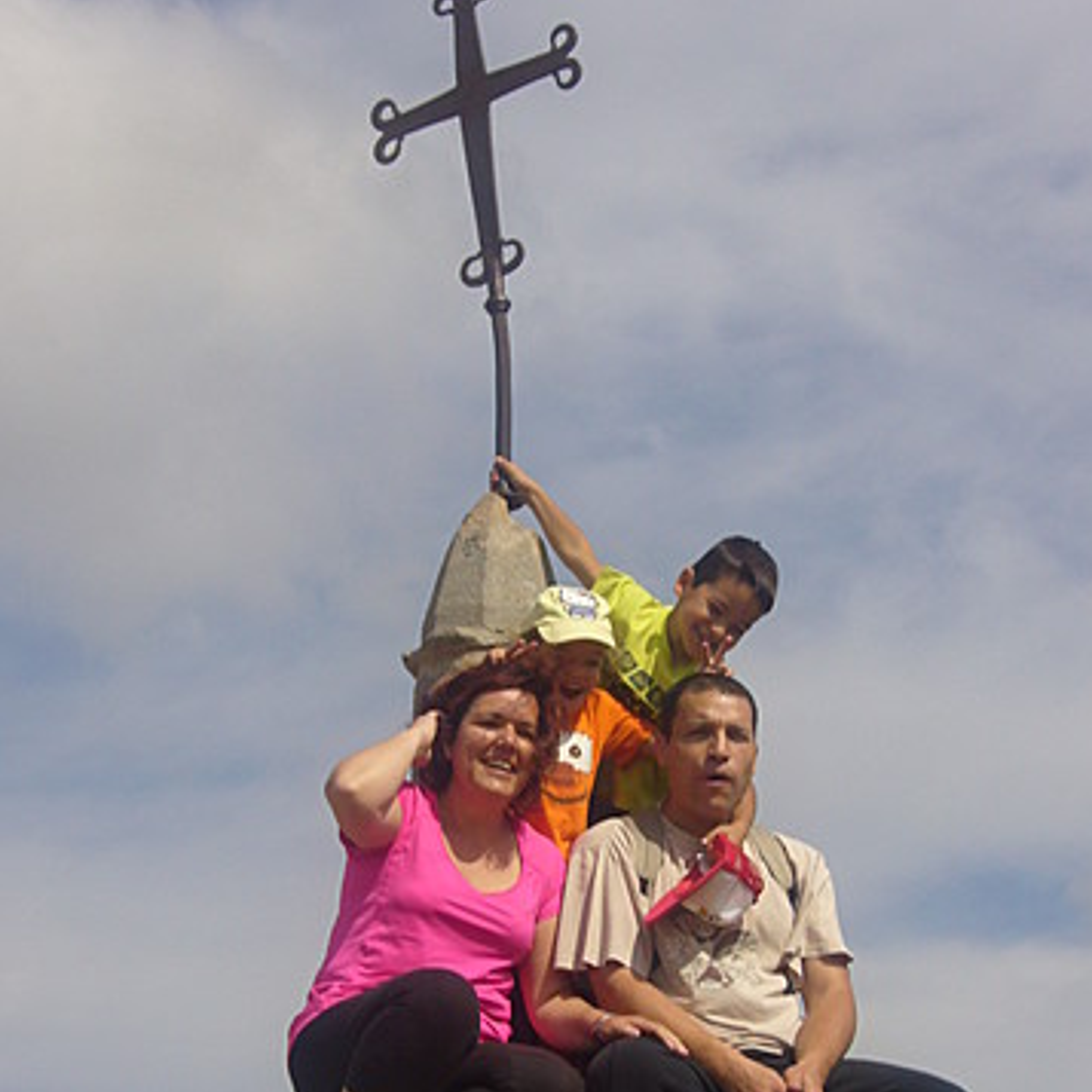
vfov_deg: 18.4
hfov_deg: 18.5
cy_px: 725
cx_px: 548
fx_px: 3355
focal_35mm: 94
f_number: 8.5
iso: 80
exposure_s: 1/400
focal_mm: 13
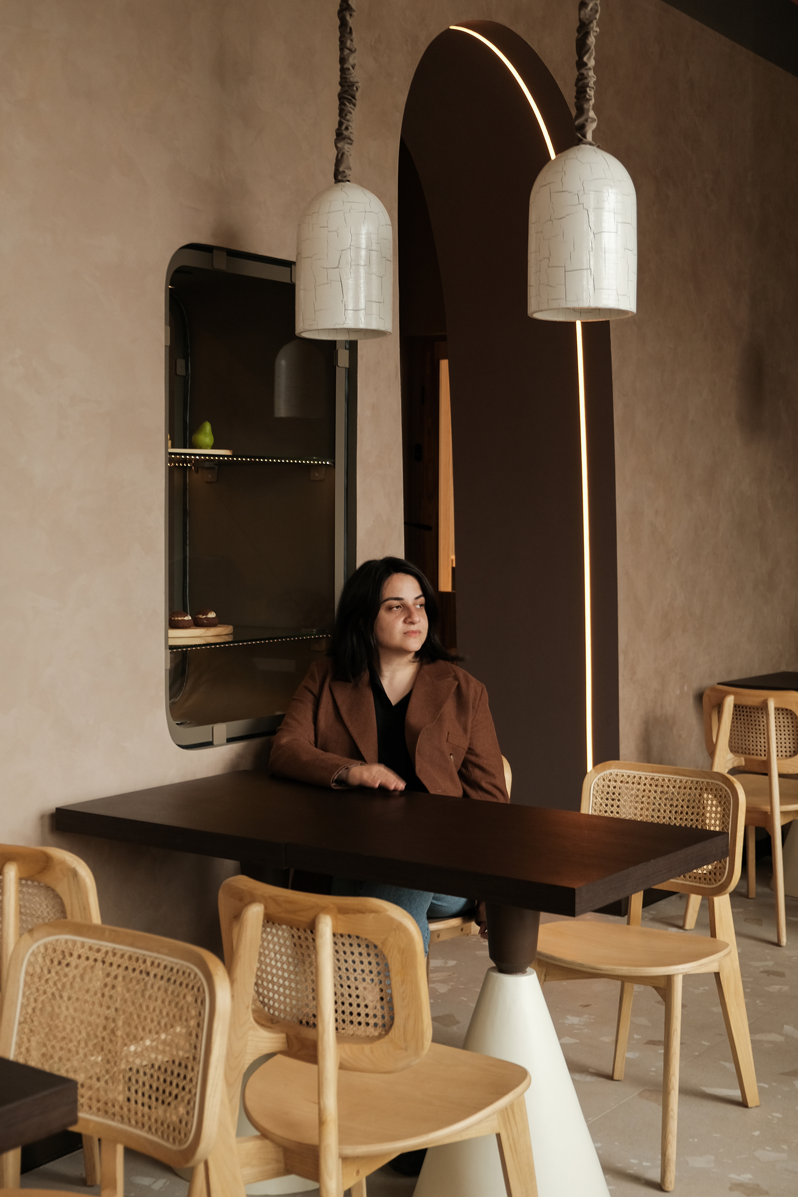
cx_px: 399
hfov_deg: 29.9
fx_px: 1496
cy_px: 598
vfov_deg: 43.6
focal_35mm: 45
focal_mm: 30.2
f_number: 3.6
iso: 250
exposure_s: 1/15
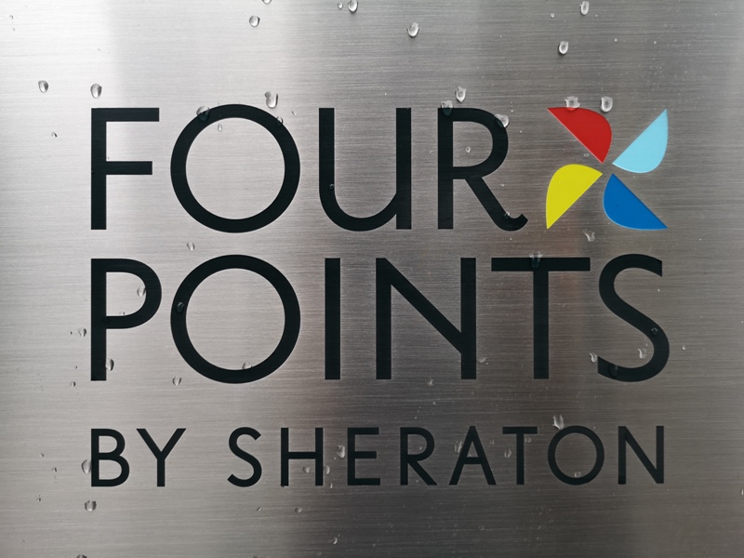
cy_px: 279
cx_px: 372
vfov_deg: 51.4
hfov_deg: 65.3
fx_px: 580
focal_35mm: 27
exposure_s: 1/100
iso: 100
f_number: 1.8
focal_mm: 3.95
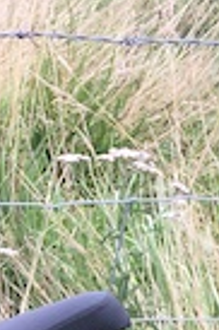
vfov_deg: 10.8
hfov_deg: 7.7
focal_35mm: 176
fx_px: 1610
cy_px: 629
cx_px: 245
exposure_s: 1/169
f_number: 2.2
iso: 25
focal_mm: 4.15
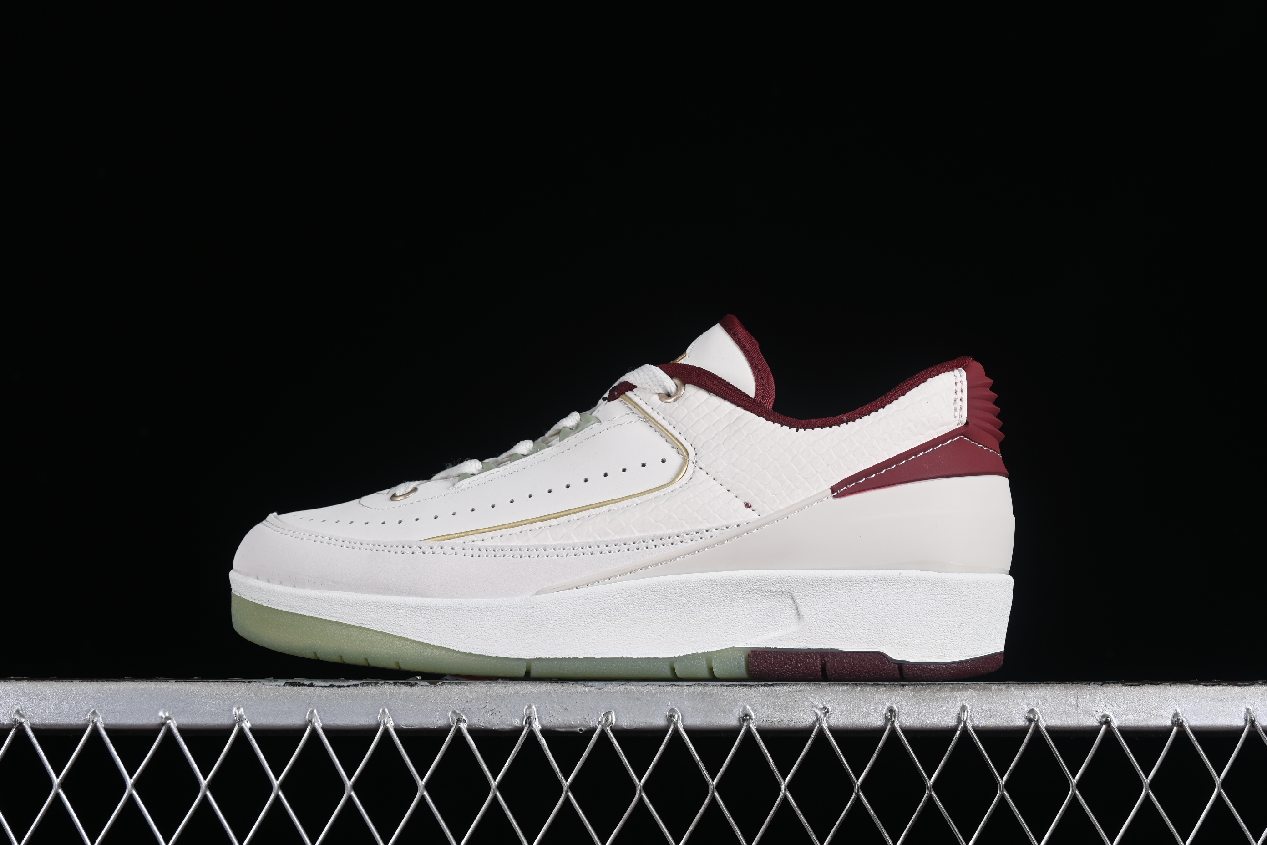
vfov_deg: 18.2
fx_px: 2639
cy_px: 422
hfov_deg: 27.0
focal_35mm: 75
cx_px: 634
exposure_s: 1/80
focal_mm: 50
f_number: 8
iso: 160
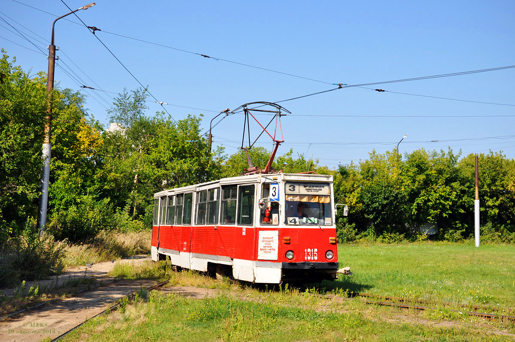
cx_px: 258
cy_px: 171
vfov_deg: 25.7
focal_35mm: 52
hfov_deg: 37.9
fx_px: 750
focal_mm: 35
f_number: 8
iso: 200
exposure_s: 1/500
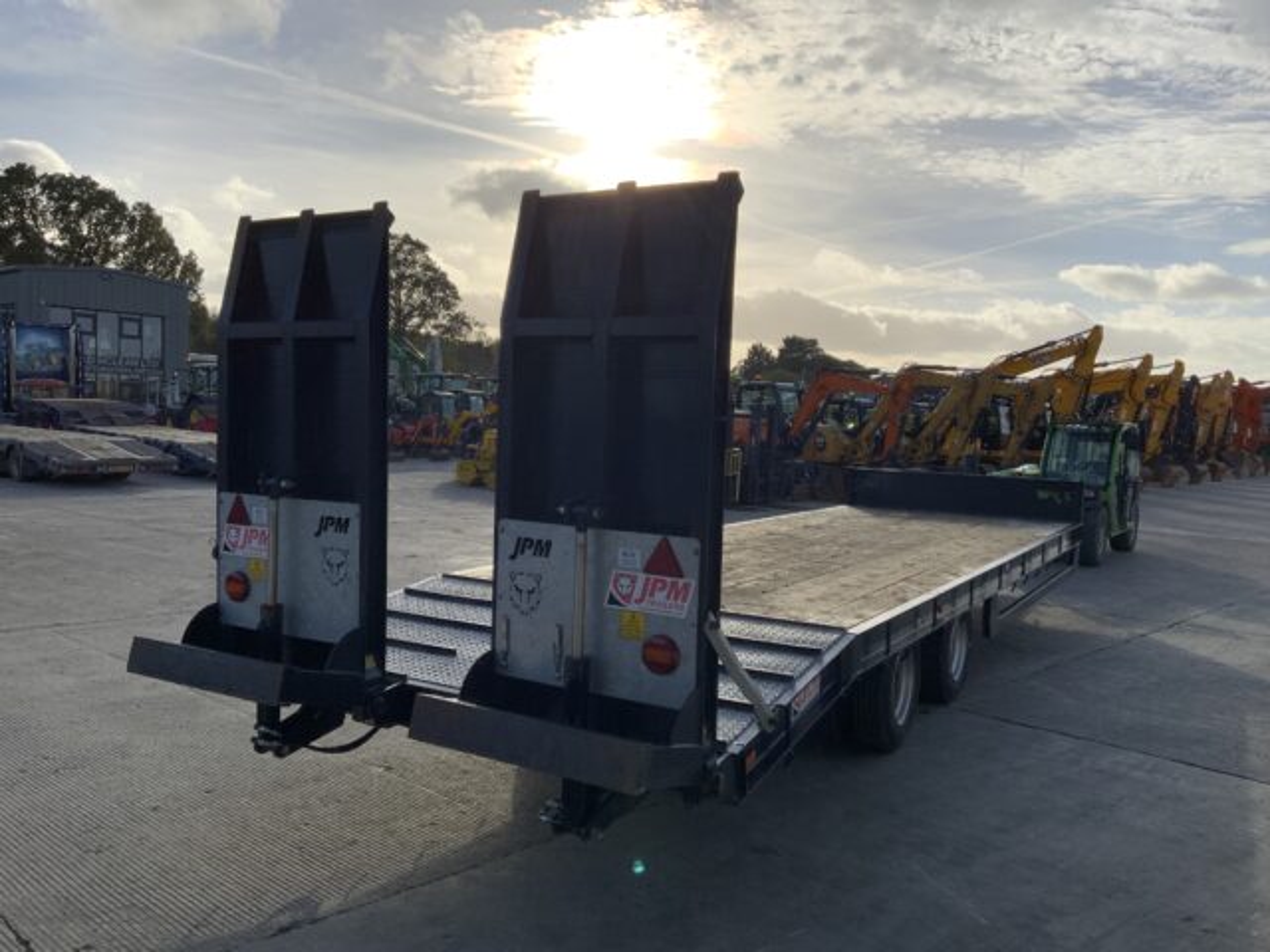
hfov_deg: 61.7
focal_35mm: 29
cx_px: 635
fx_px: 1064
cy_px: 476
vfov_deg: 48.2
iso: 20
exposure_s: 1/3534
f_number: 1.8
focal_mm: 3
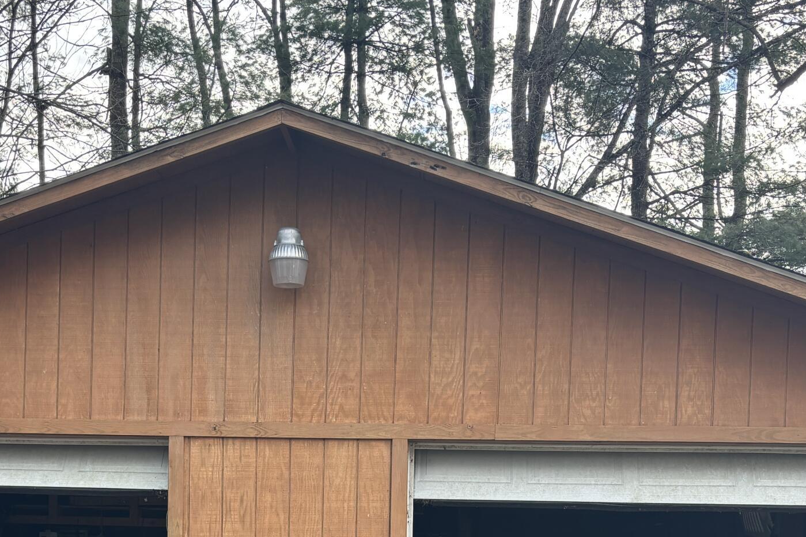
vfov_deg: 22.3
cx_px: 311
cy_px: 568
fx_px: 1298
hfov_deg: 34.3
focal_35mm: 58
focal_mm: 5.96
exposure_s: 1/251
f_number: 1.6
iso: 50
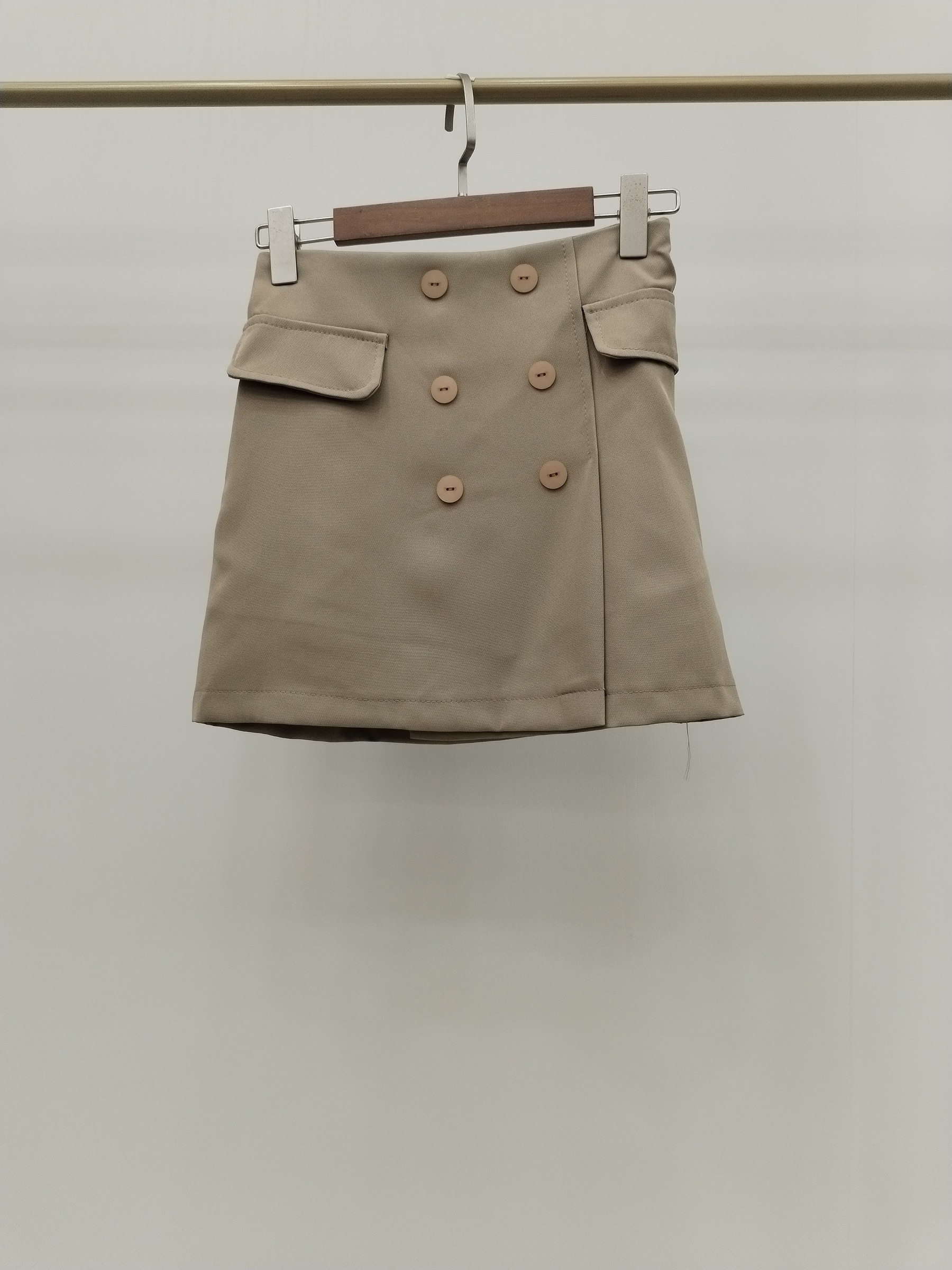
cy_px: 635
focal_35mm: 29
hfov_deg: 48.2
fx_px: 1063
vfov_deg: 61.7
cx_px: 476
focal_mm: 4.75
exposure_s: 1/120
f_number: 1.8
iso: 200
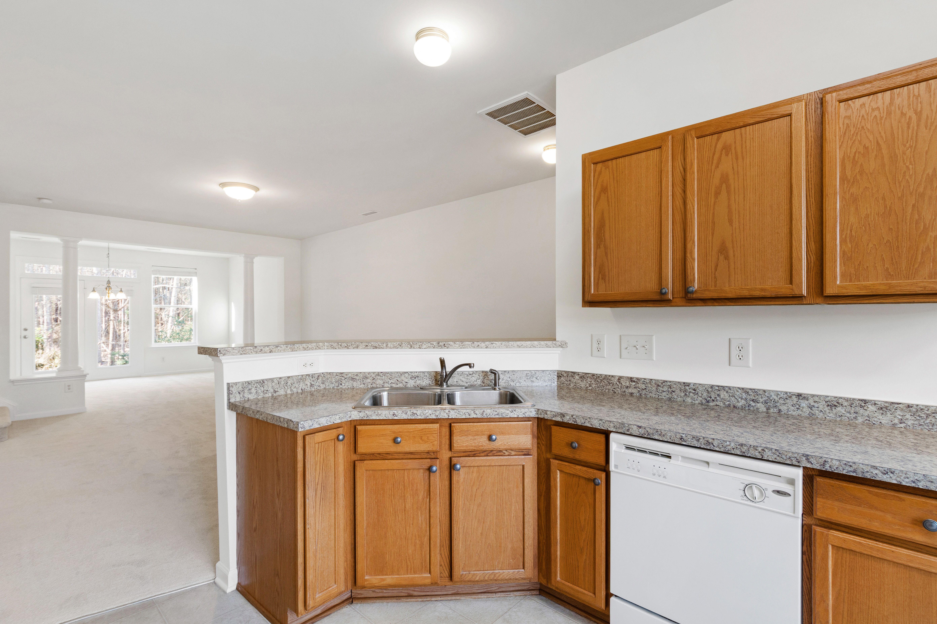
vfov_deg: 72.1
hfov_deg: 95.0
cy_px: 312
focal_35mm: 16
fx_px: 429
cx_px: 468
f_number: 8
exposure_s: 1/6
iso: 100
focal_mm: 11
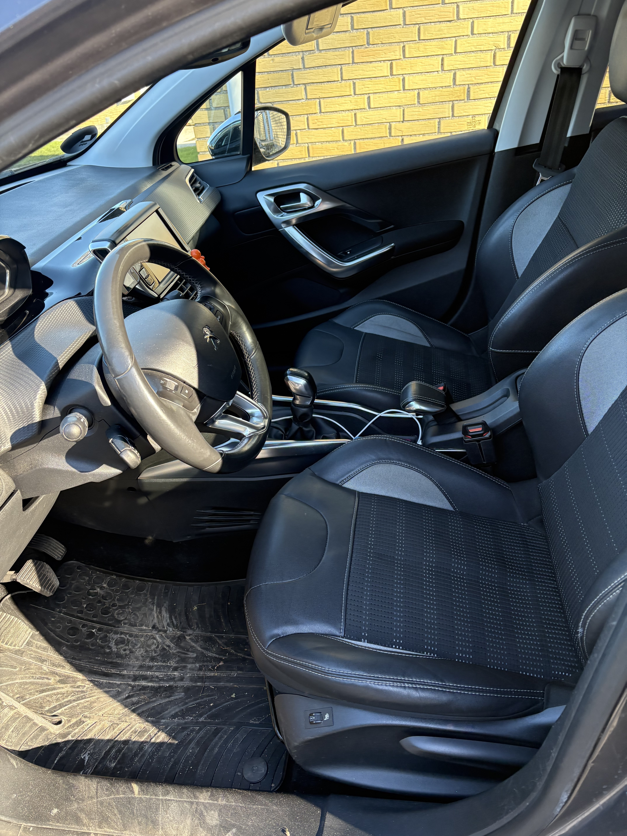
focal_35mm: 26
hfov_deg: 53.1
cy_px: 418
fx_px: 628
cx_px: 314
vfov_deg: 67.3
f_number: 1.6
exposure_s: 1/168
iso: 125
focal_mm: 5.96
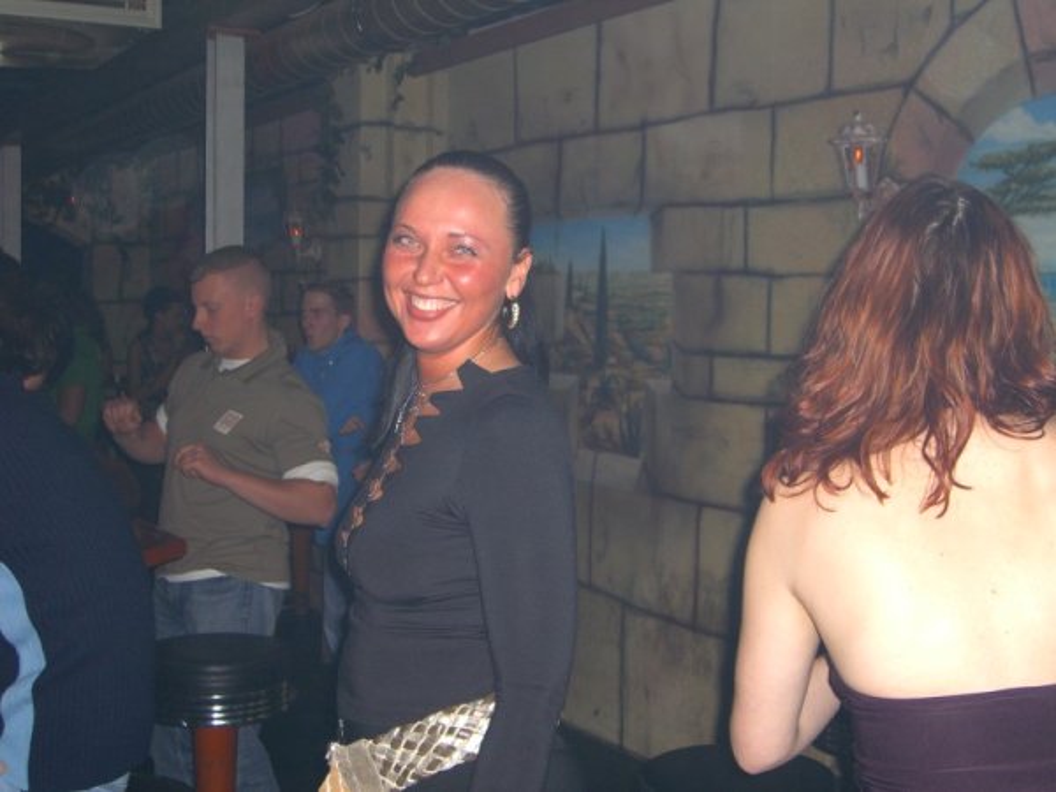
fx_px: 1403
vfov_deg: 31.5
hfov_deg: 41.2
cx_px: 528
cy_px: 396
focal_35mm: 46
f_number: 3.1
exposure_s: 1/60
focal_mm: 9.5
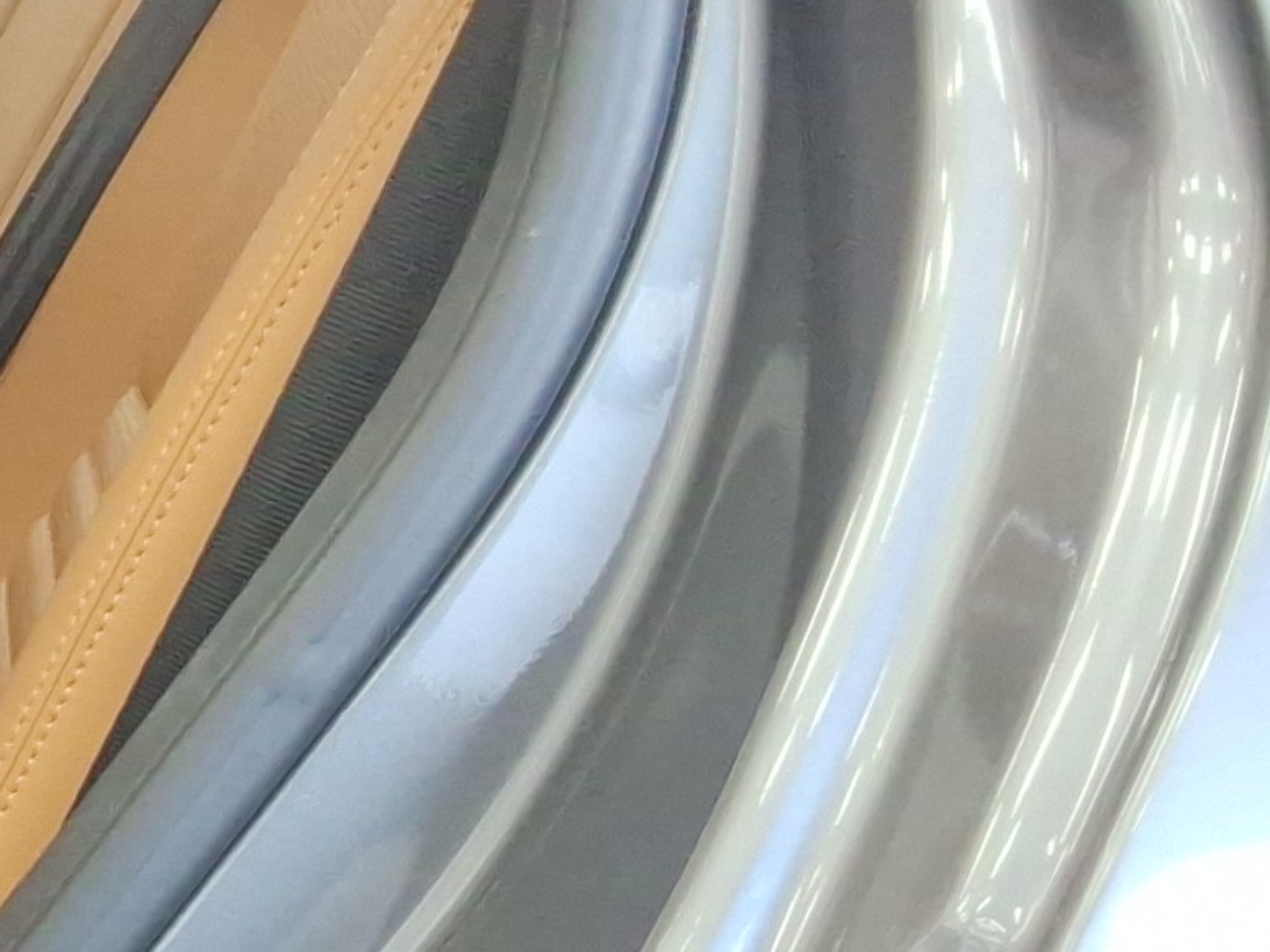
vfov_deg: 12.2
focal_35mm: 118
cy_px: 1173
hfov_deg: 14.7
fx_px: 4329
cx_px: -990
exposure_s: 1/40
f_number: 1.9
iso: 70
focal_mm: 2.91
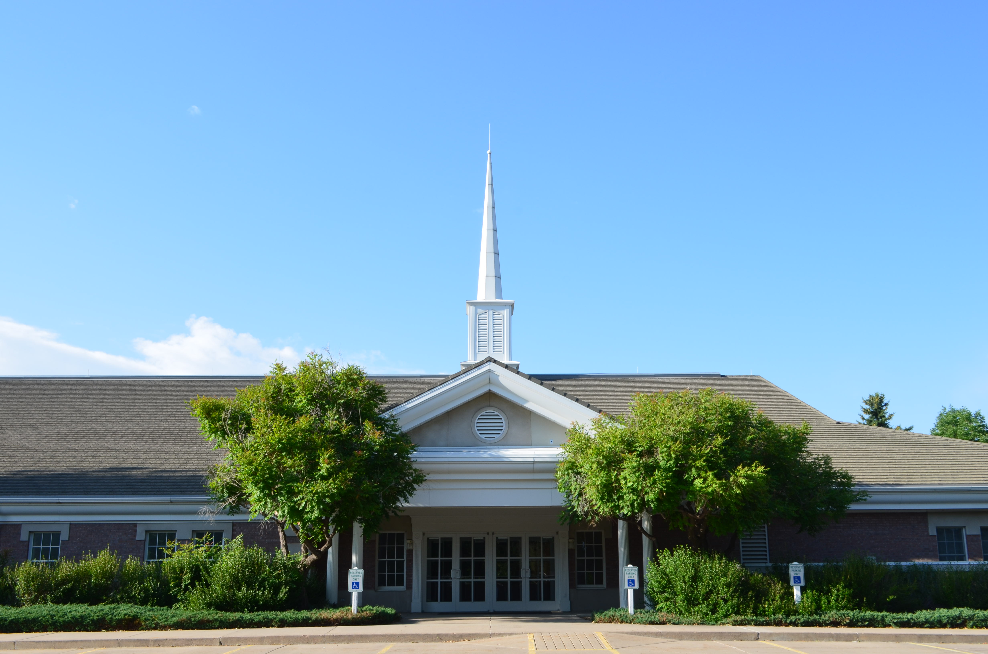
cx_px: 494
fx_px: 986
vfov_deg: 36.7
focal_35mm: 36
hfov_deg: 53.2
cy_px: 327
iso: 200
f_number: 11
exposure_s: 1/100
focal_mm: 24
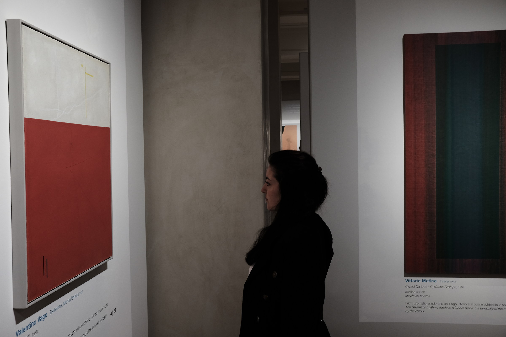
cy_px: 168
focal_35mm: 35
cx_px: 253
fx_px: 492
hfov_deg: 54.4
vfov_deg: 37.9
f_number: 4
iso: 500
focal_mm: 23
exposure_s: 1/30
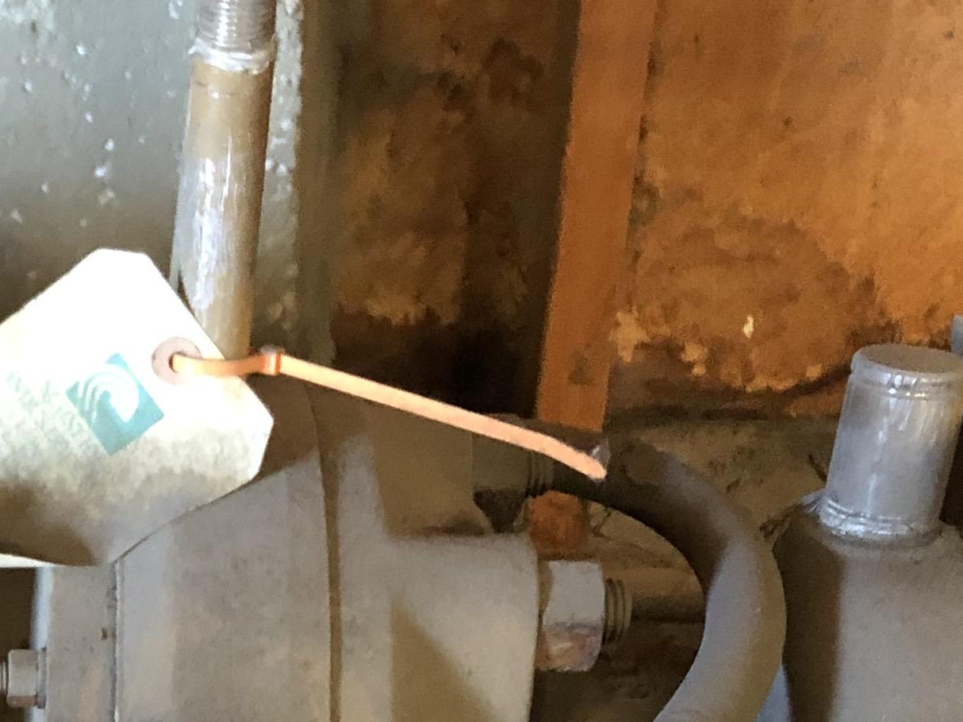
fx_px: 2587
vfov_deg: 15.1
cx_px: -122
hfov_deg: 20.1
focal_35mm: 93
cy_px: 948
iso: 100
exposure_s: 1/5
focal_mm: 3.99
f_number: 1.8
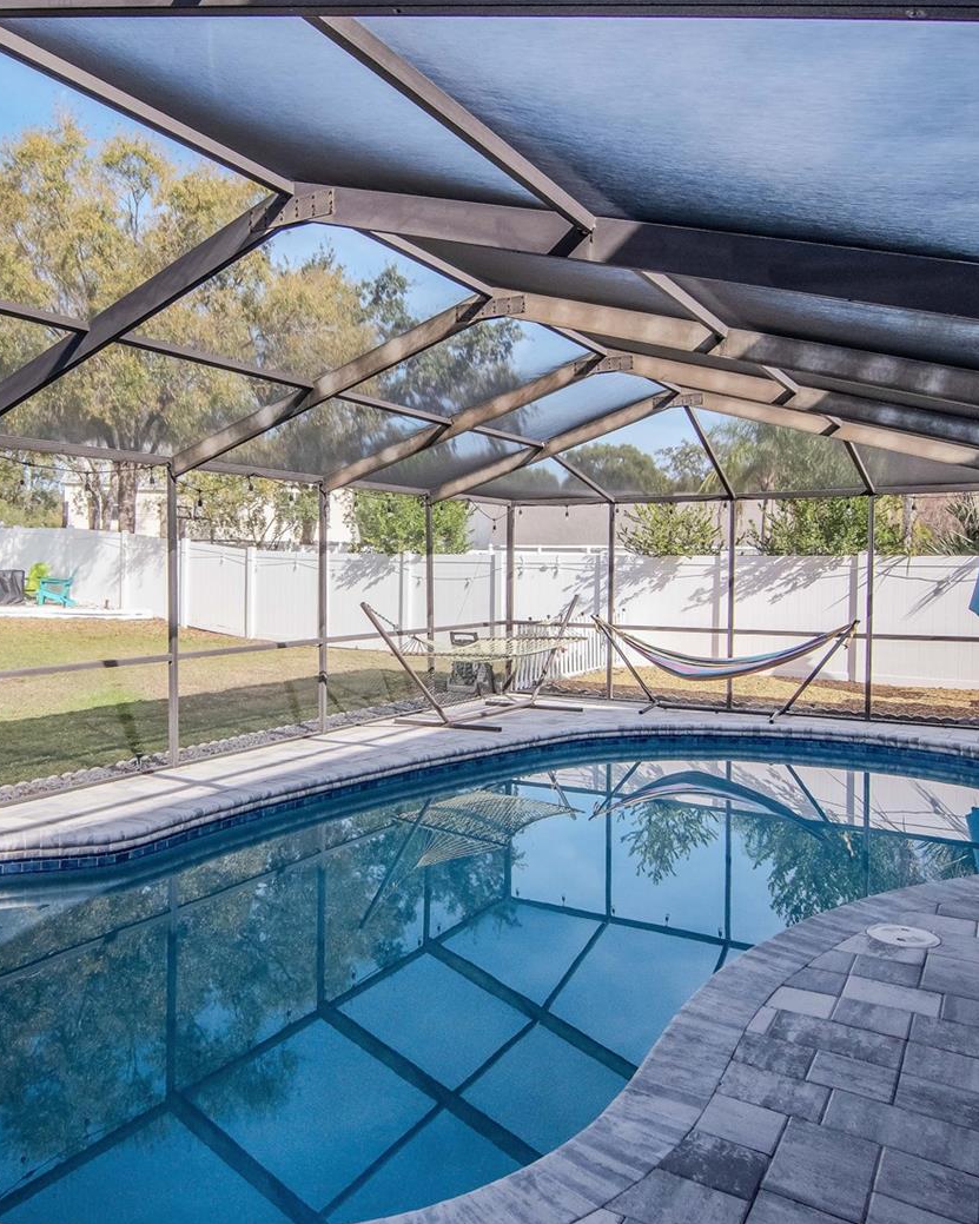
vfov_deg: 66.0
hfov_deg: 53.8
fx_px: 942
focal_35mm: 26
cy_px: 620
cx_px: 323
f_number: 11
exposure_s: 1/320
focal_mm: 12
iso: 800
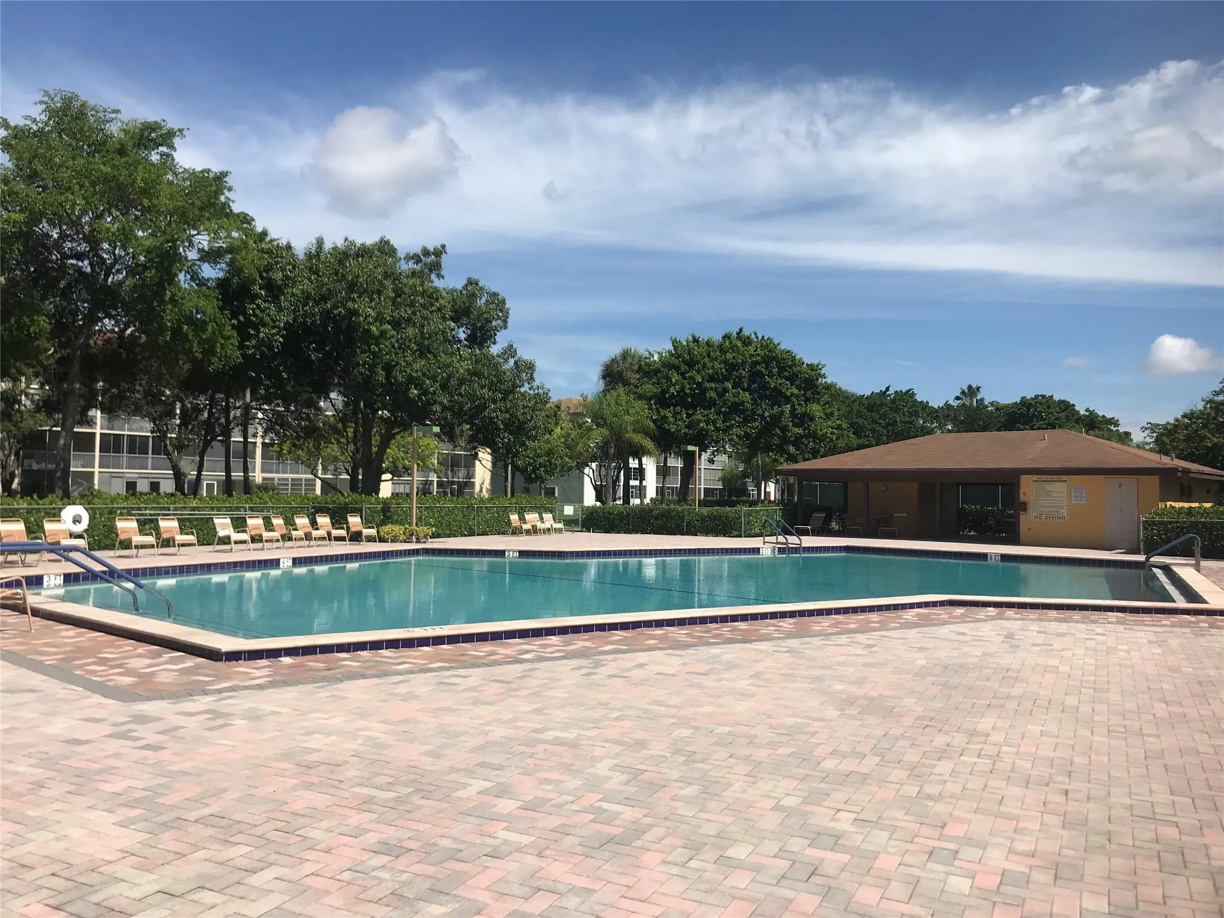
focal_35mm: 28
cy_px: 459
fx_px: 990
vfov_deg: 49.7
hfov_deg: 63.4
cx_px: 612
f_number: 1.8
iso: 20
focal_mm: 3.99
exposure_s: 1/3546
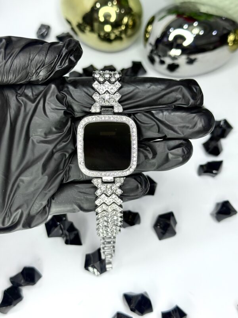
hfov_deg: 30.3
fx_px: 440
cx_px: 119
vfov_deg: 39.7
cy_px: 159
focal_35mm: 48
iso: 50
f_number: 1.78
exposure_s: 1/100
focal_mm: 6.76
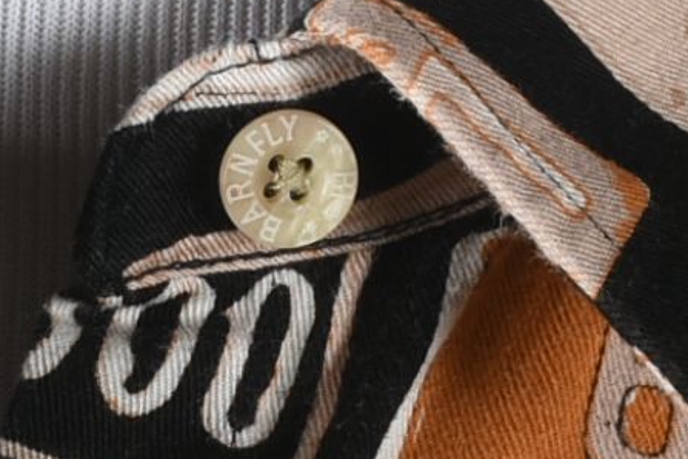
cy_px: 755
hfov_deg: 3.4
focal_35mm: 603
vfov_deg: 2.3
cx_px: 279
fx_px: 11523
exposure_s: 1/125
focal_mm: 60
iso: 200
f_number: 13
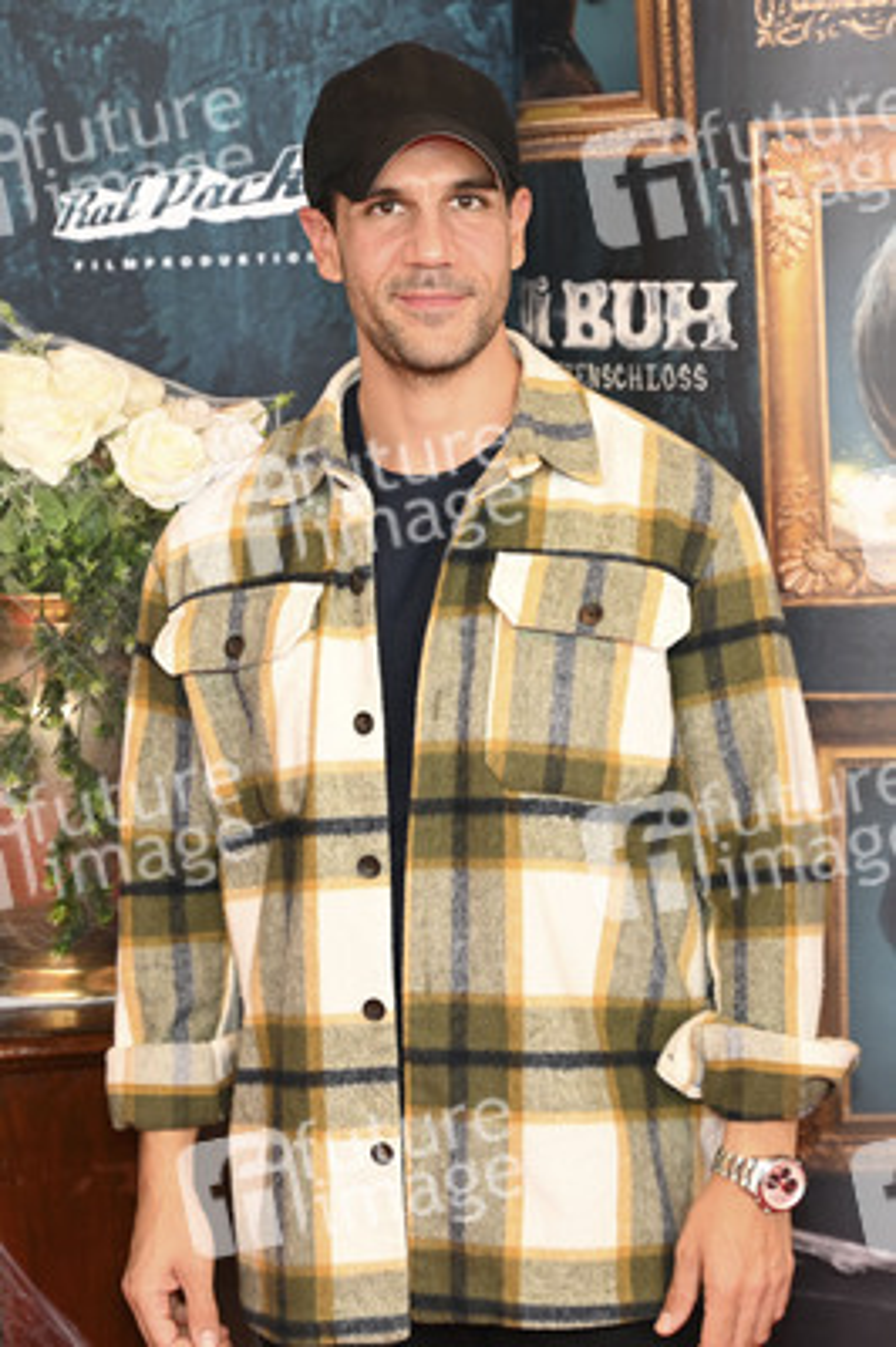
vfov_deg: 27.0
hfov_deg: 18.2
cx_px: 448
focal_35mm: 75
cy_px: 674
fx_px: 2805
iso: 500
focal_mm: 75
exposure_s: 1/125
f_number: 2.8
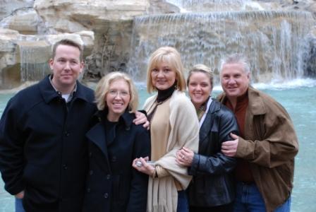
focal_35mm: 48
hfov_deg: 41.1
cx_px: 158
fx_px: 422
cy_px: 106
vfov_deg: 28.2
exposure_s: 1/60
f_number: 4.2
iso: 200
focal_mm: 32
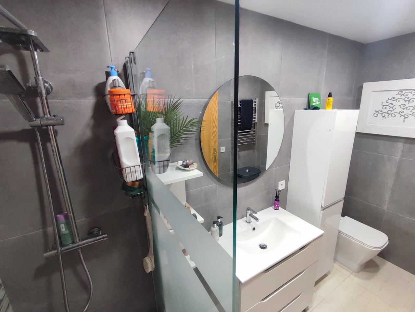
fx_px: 192
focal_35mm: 16
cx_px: 208
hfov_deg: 94.5
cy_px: 156
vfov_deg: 78.2
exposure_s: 1/50
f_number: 2.2
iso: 405
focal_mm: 1.65
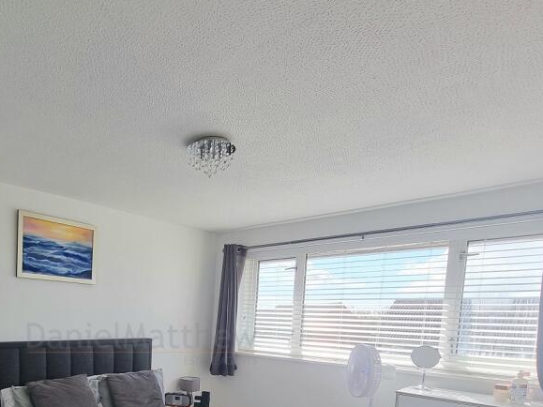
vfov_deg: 53.6
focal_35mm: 23
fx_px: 361
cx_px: 141
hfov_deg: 69.4
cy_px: 343
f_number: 2.2
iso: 50
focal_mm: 2.2
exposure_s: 1/417
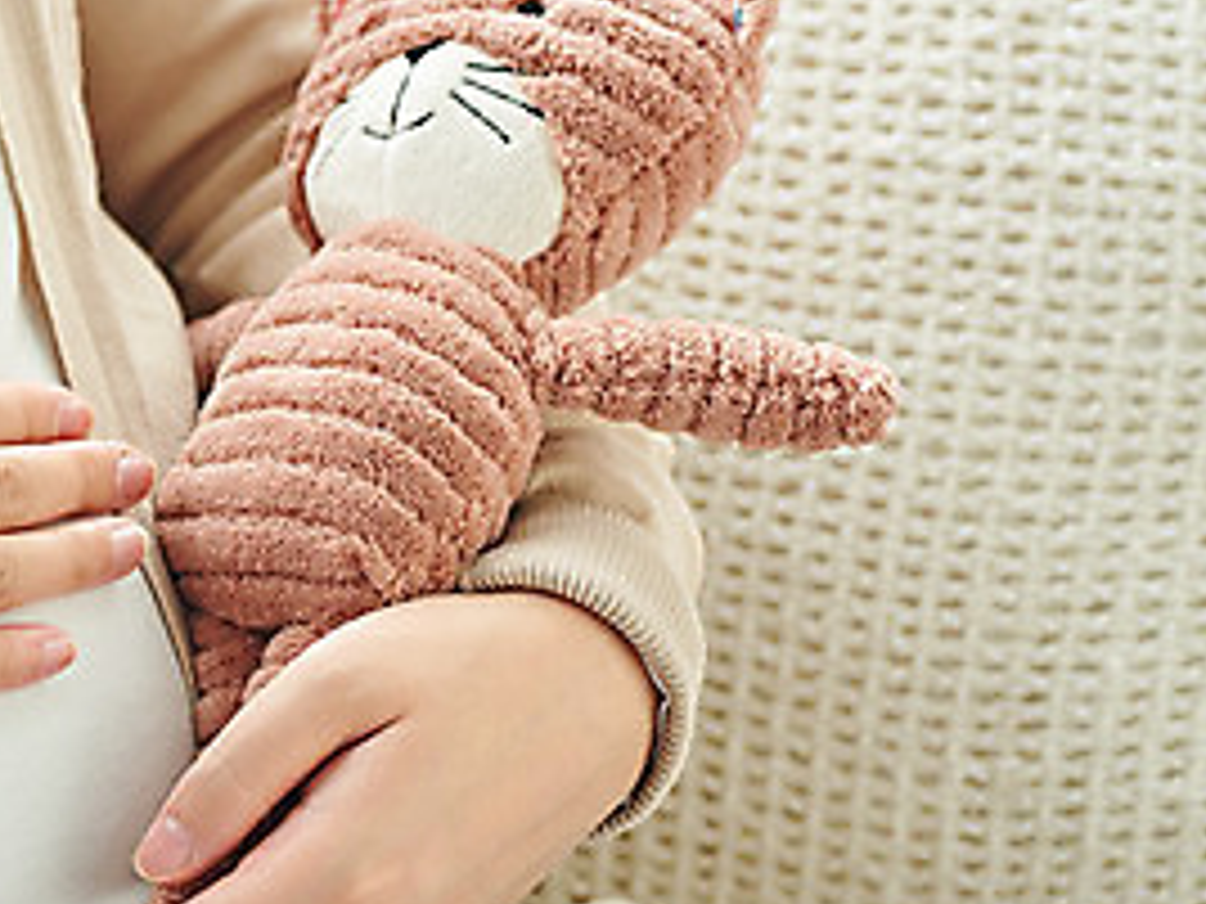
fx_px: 6376
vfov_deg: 8.1
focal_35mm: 183
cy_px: 355
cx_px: 2
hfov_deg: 10.7
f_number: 3.2
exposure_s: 1/100
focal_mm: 85
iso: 500
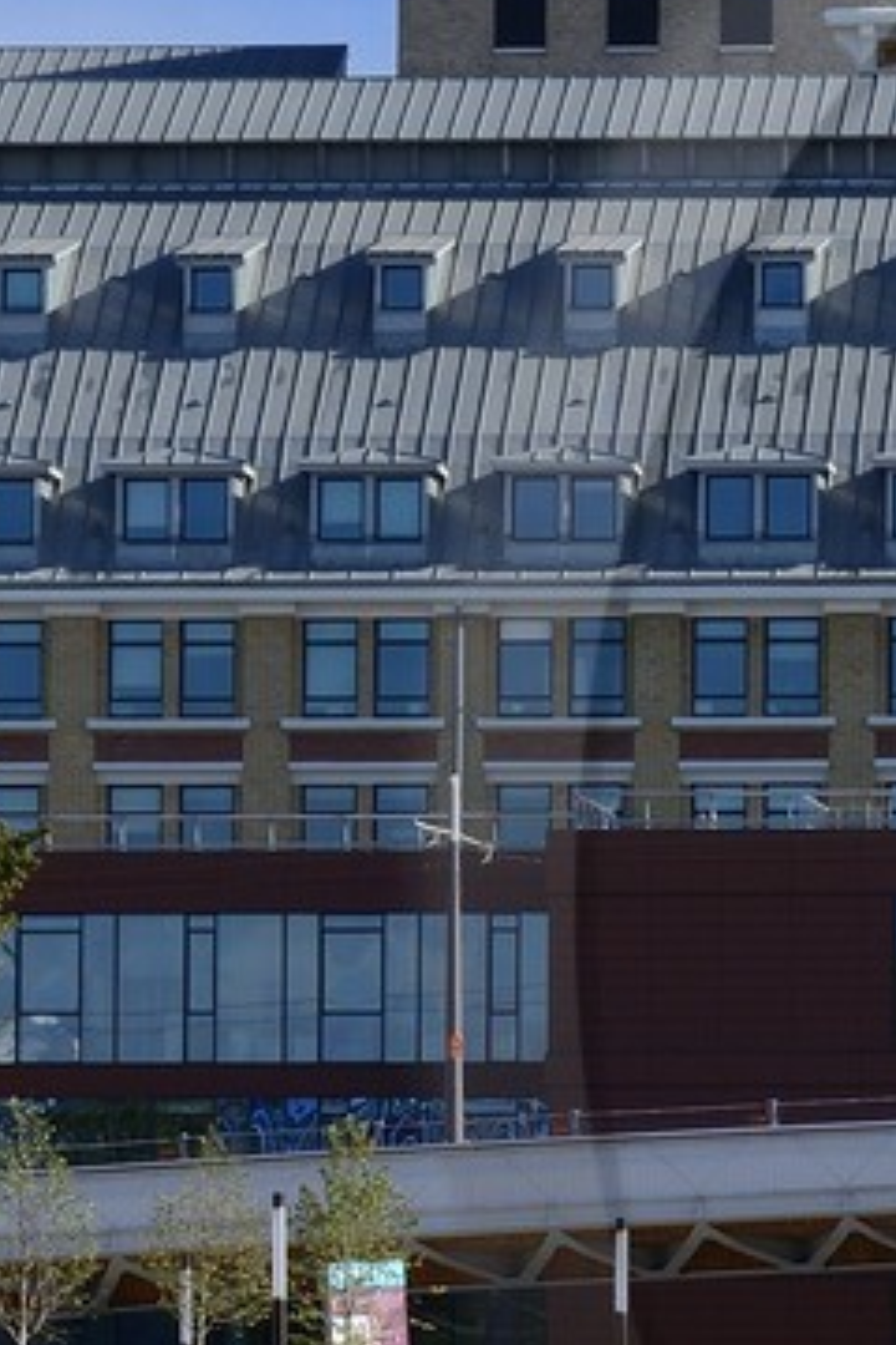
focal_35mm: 213
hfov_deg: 6.2
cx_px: 1949
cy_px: 915
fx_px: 7951
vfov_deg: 9.7
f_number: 10
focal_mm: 48
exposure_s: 1/250
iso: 200
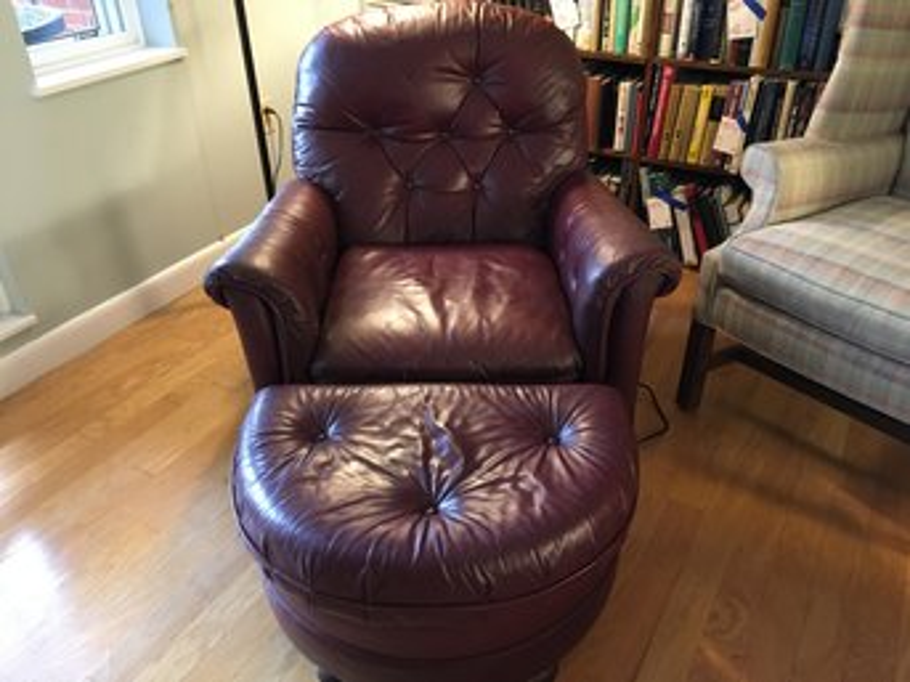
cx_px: 455
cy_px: 341
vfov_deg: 48.2
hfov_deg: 61.7
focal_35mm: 29
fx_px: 762
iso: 200
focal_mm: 4.15
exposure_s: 1/15
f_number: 2.2
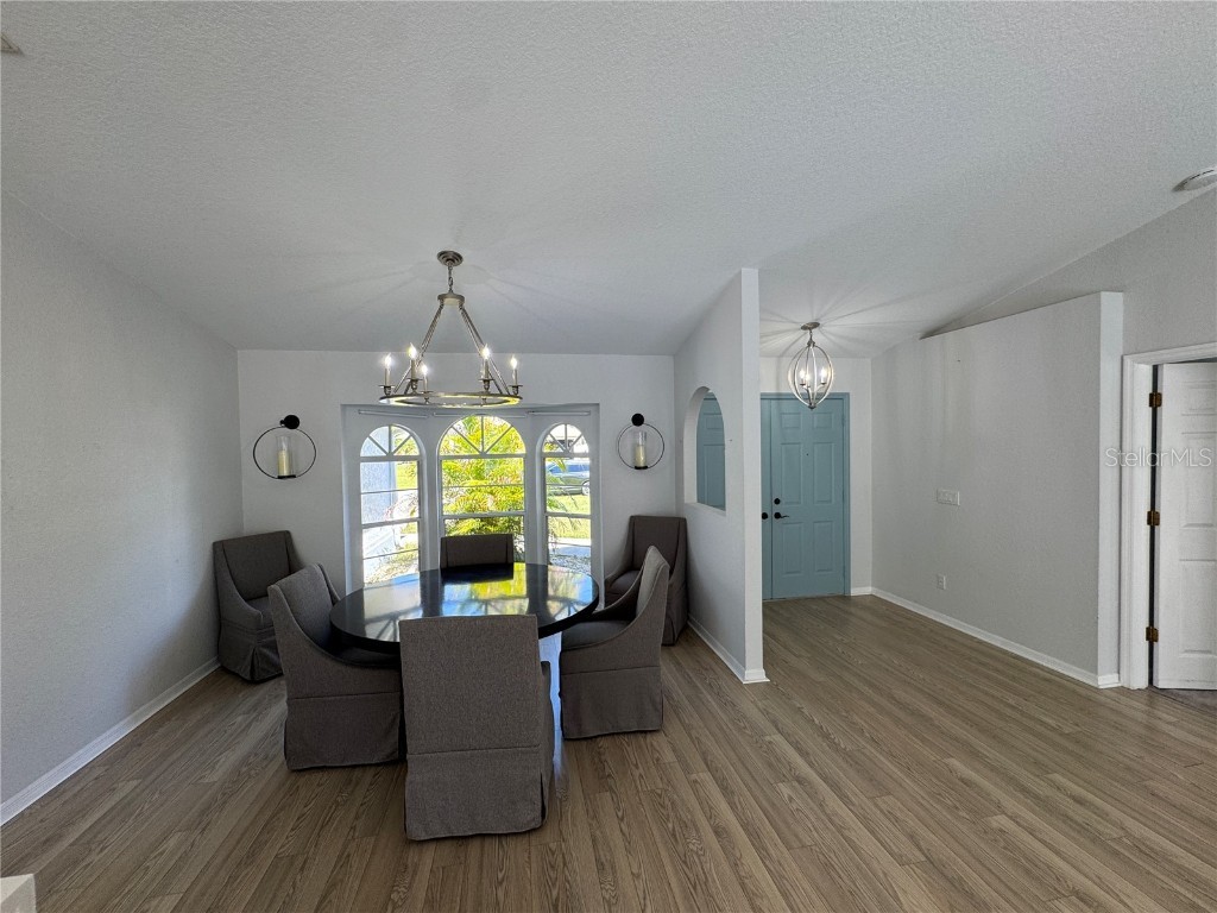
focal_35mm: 14
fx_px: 492
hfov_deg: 102.1
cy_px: 456
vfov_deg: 85.7
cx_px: 608
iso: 64
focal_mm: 2.22
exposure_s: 1/120
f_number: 2.2
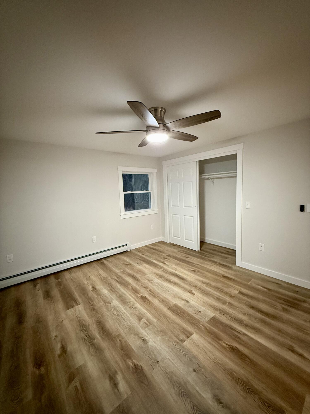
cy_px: 207
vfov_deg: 102.1
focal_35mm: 14
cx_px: 155
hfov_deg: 85.7
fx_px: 167
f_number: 2.2
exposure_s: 1/60
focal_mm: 2.22
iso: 500
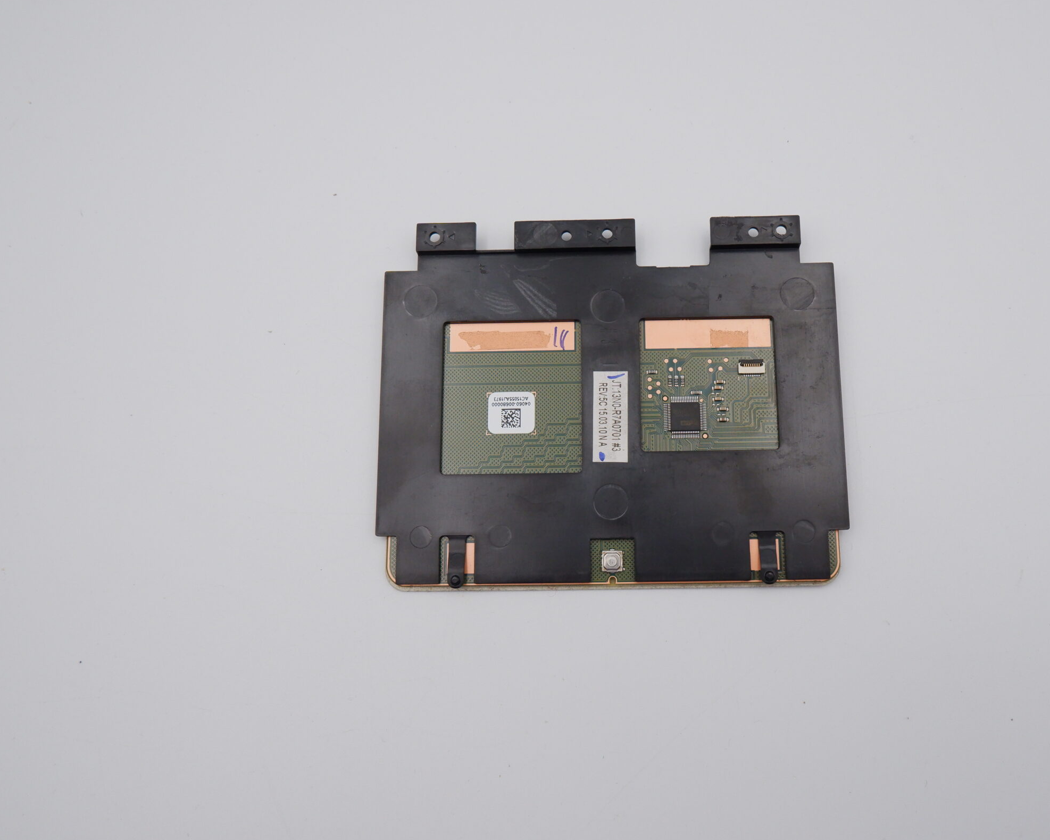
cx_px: 609
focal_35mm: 28
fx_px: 870
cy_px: 417
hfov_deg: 61.9
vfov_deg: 51.5
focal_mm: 15
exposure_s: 1/450
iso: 1250
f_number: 7.1
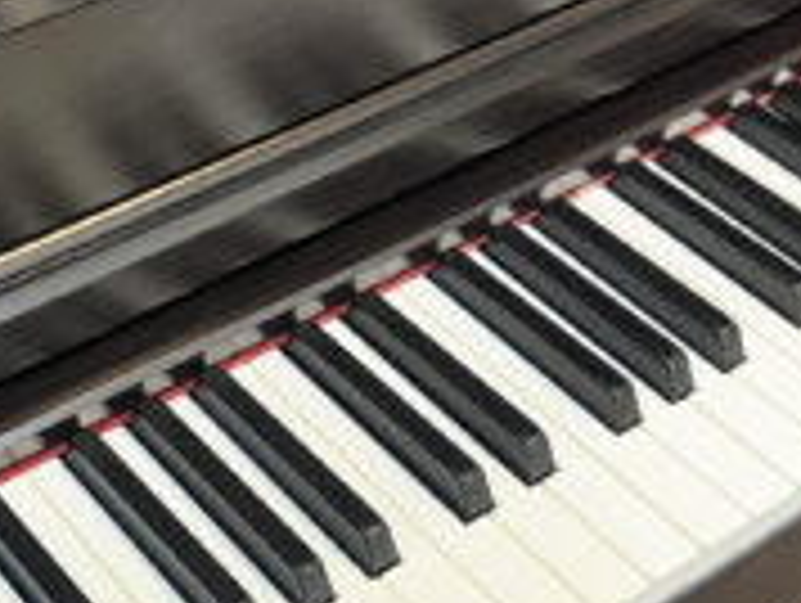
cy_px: 396
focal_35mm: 70
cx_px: 112
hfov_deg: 27.0
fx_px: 1622
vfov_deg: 21.0
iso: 100
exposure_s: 1/50
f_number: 1.5
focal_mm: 5.7
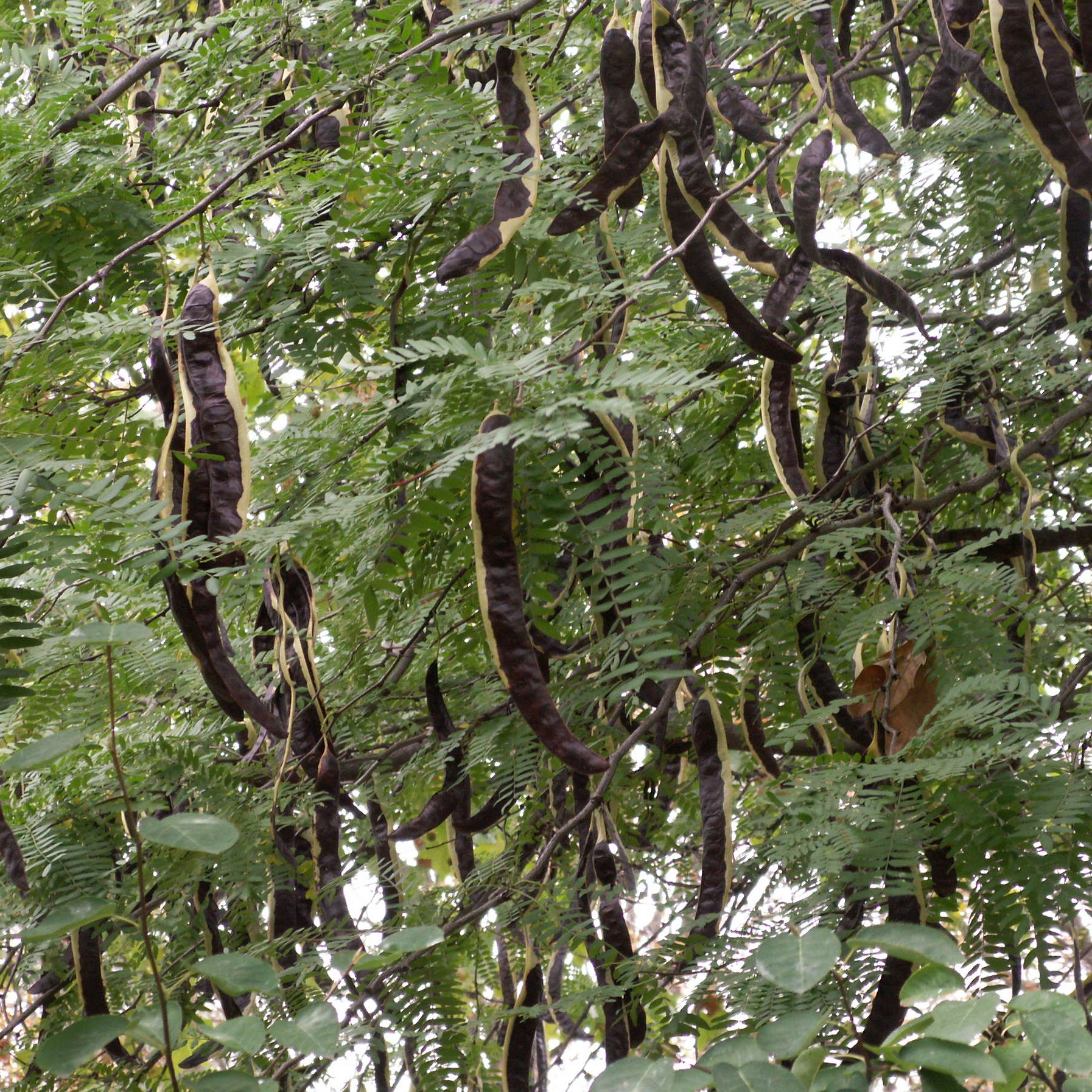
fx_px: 4854
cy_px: 547
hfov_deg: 12.8
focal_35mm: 136
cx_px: 520
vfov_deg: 12.8
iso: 100
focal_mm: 18.8
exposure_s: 1/40
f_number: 4
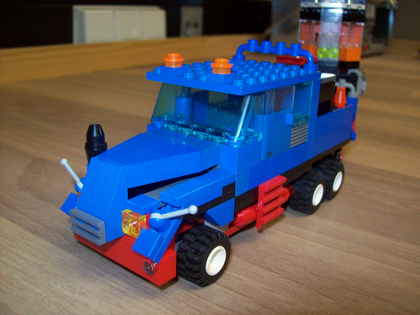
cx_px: 210
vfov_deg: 39.7
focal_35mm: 36
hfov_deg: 51.4
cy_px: 158
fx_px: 437
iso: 80
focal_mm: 6
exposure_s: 1/64
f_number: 2.7
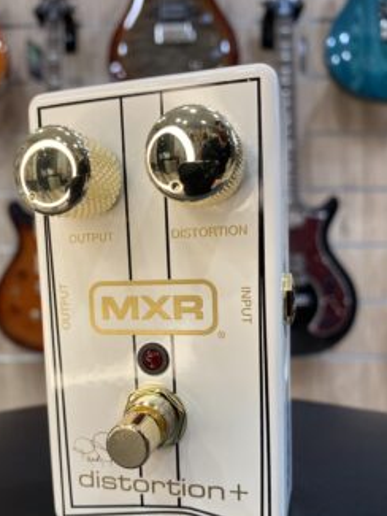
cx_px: 162
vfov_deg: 56.3
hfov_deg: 44.0
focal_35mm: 32
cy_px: 313
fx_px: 477
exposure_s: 1/100
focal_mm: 4.25
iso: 100
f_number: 1.8
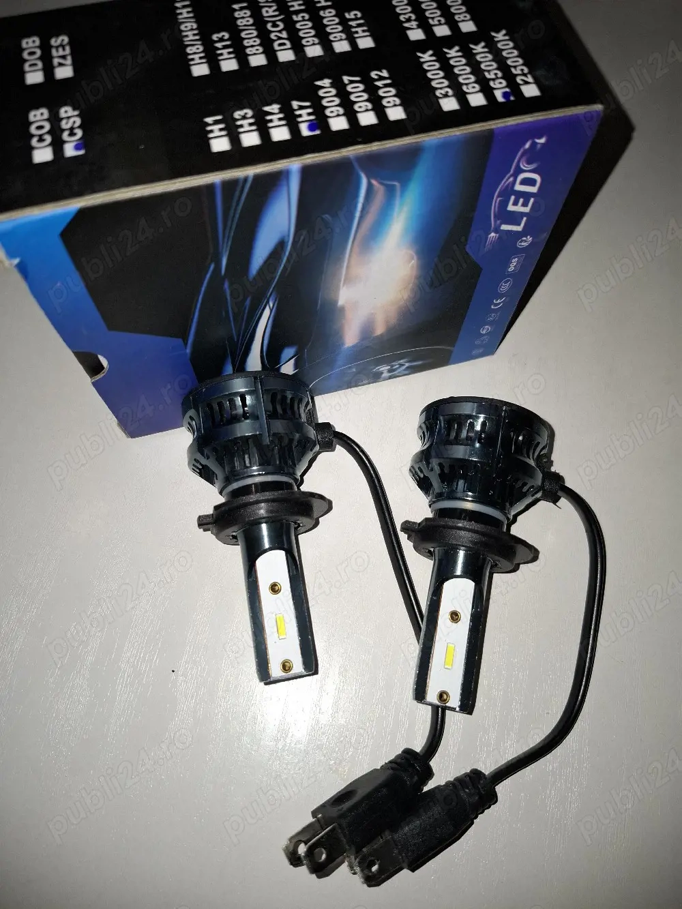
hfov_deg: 58.9
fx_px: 604
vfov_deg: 73.9
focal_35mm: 23
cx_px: 341
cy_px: 454
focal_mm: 5.54
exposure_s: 1/100
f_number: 1.8
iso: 50
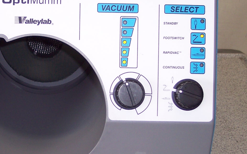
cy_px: 69
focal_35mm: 82
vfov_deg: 15.9
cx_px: 53
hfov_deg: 24.9
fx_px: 552
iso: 100
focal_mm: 8
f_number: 2.8
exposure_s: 1/60
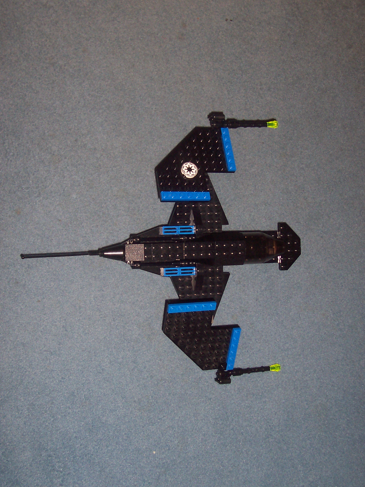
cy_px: 244
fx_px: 886
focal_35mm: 63
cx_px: 182
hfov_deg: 23.3
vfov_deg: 30.7
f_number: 3.4
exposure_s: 1/45
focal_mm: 10.1
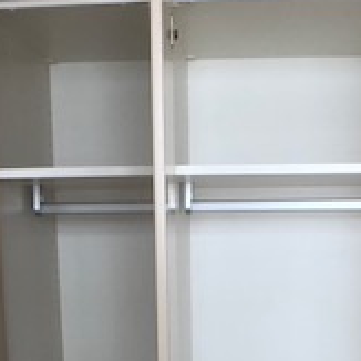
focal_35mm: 97
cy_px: 410
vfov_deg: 17.3
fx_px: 1144
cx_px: 208
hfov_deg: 17.9
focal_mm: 3.99
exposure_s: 1/100
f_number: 1.8
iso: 32
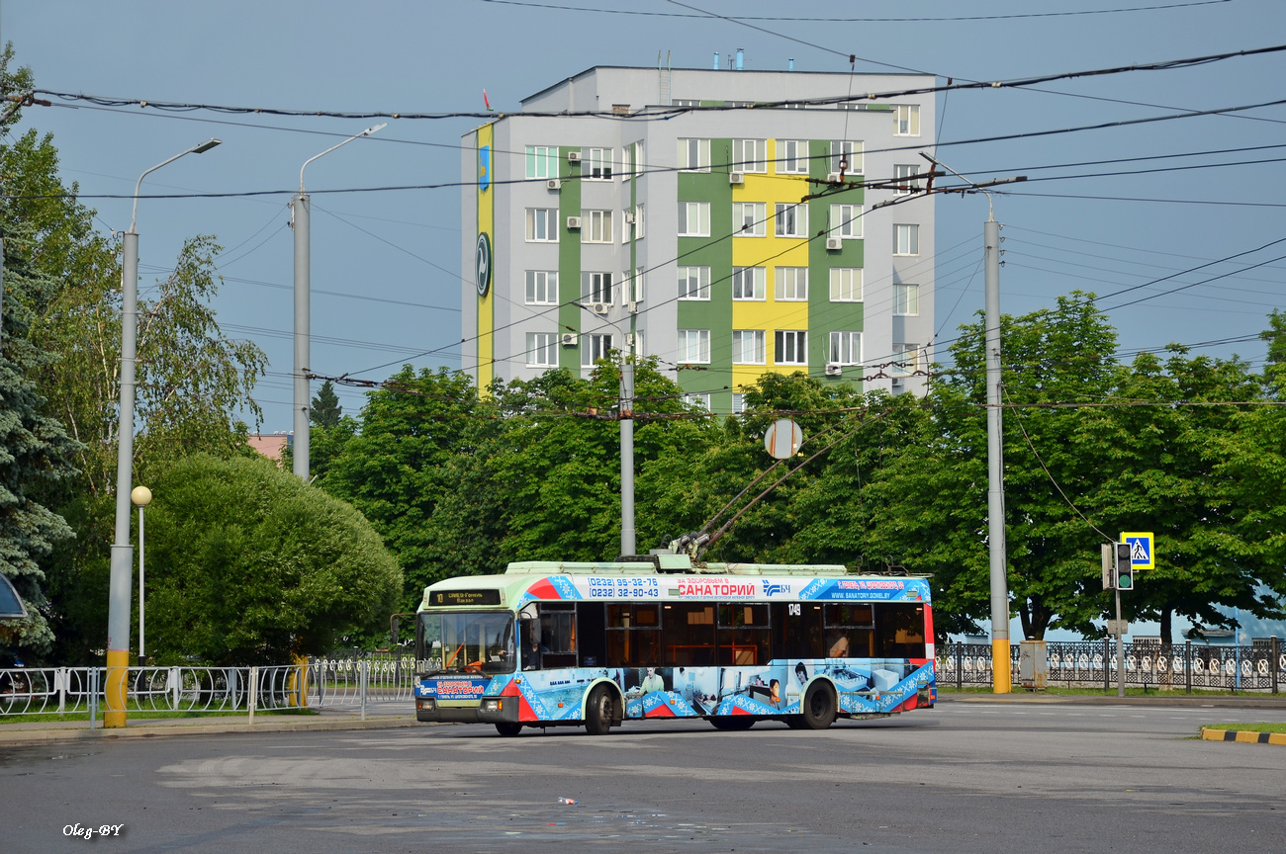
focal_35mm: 120
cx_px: 643
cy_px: 427
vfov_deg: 11.4
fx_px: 4282
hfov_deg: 17.1
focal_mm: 80
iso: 125
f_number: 8
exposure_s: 1/400
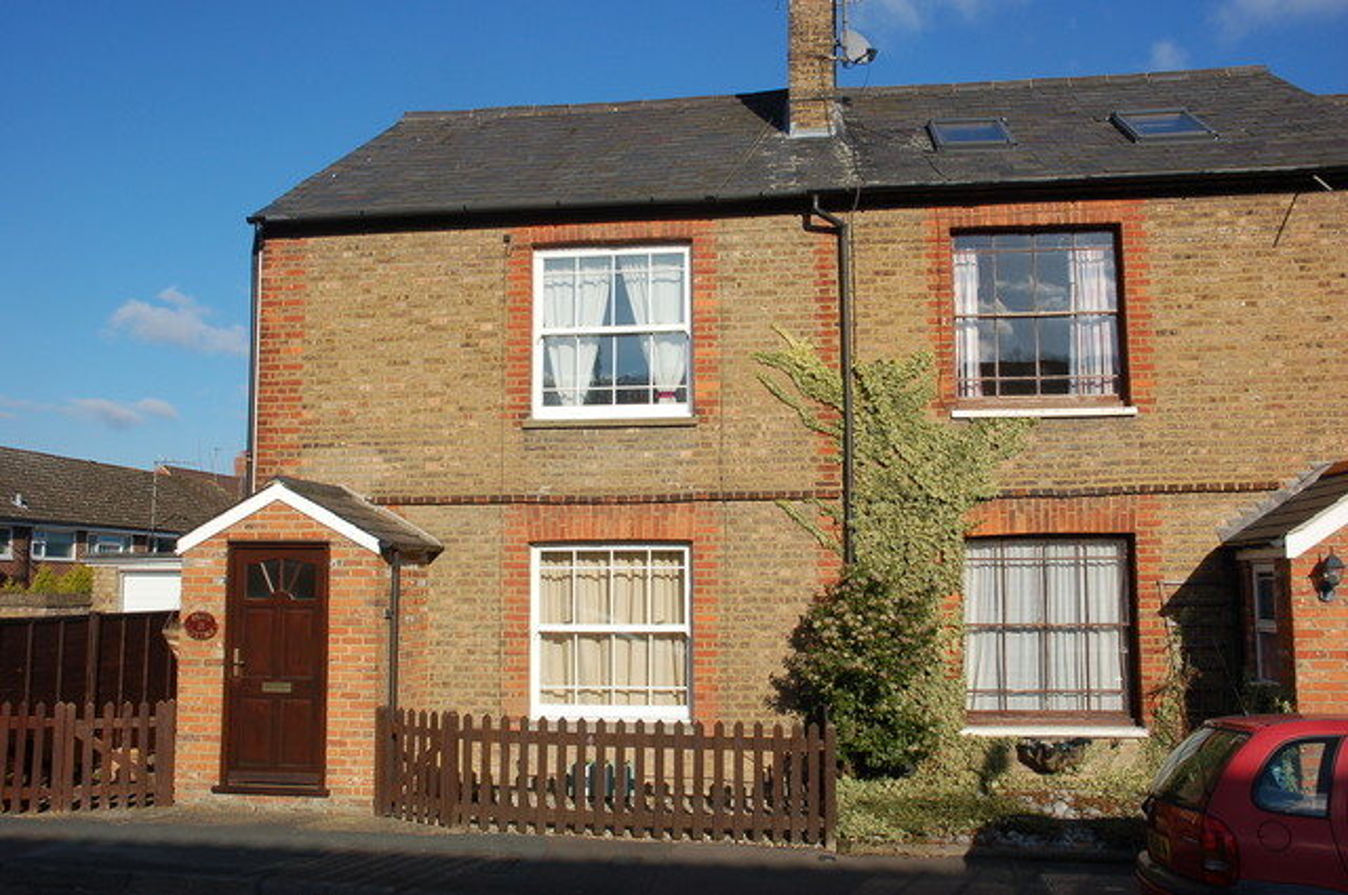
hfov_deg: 57.3
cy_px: 448
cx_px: 674
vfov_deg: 39.9
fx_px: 1234
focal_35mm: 33
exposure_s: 1/400
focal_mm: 22
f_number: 11
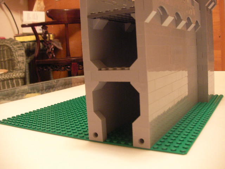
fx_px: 247
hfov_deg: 49.0
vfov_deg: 37.7
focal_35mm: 38
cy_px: 84
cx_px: 112
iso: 200
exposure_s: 1/3.7
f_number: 3.5
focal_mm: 6.3
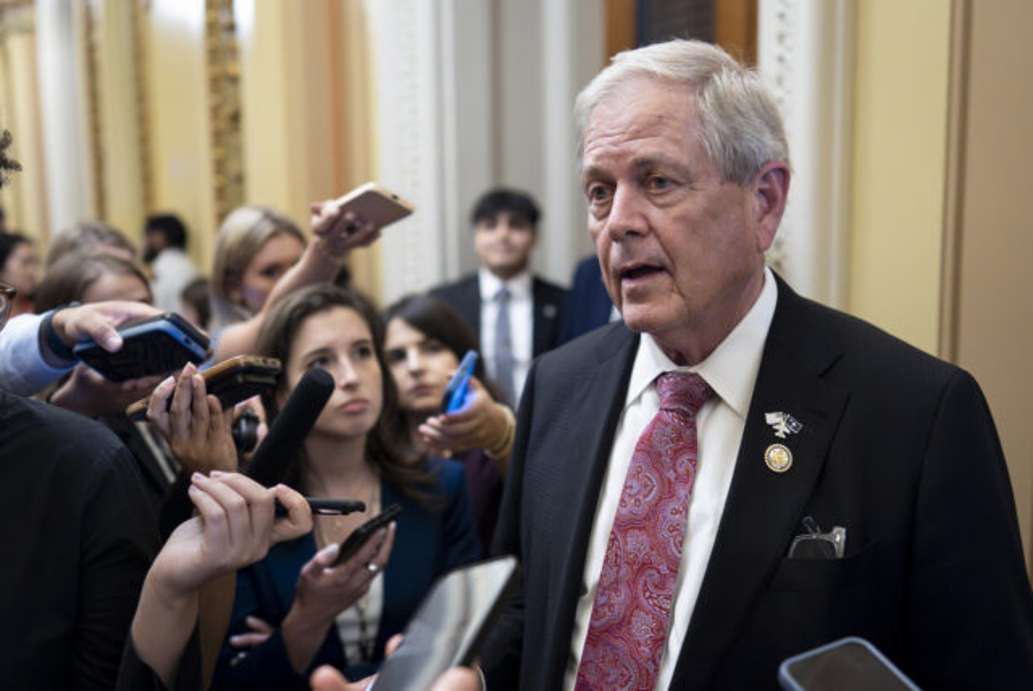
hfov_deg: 53.1
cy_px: 346
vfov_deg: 36.9
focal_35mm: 36
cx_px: 516
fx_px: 1034
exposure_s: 1/320
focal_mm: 24
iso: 4000
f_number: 1.4
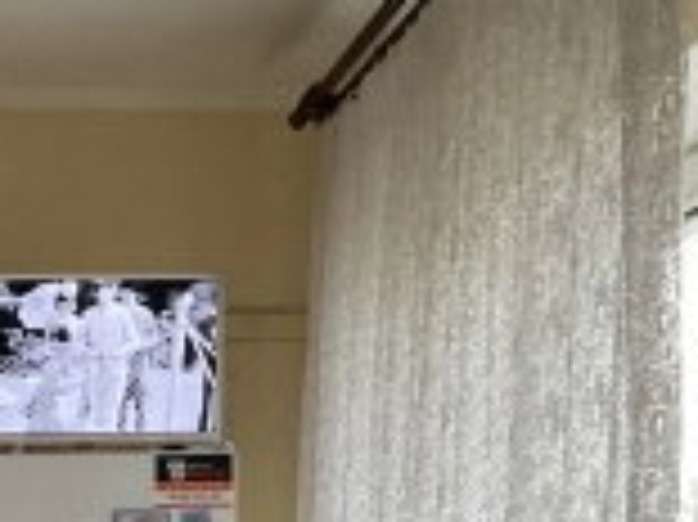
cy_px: 900
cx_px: -54
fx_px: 2357
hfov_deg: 16.4
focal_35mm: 117
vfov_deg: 11.8
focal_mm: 3
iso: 160
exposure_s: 1/60
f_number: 1.8
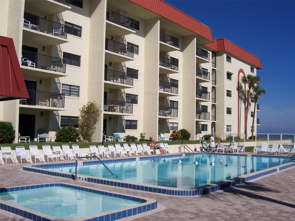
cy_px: 110
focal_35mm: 36
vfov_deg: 39.7
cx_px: 148
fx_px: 307
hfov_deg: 51.4
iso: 80
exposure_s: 1/1600
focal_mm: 6.2
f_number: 4.5
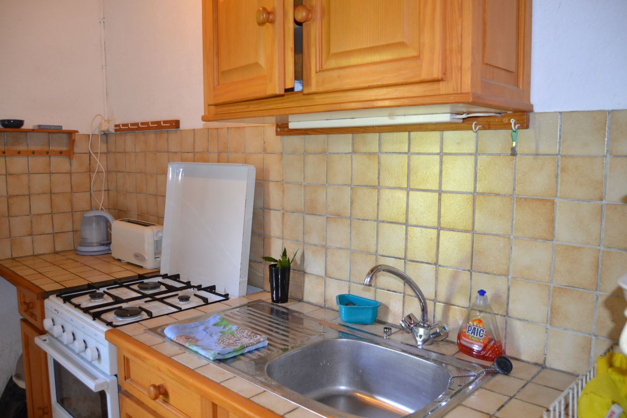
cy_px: 209
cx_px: 314
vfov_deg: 47.9
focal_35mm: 27
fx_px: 470
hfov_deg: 67.4
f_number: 3.5
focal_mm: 18
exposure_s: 1/60
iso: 1000
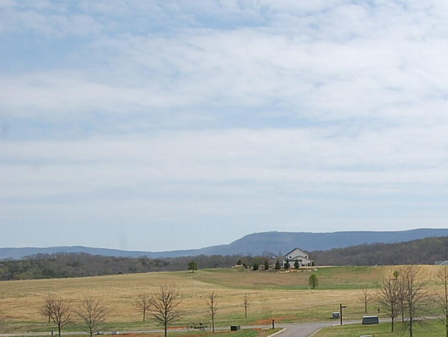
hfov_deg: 32.3
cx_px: 464
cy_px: 238
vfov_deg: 26.8
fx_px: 699
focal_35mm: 54
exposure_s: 1/400
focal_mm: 18
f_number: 10
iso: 200
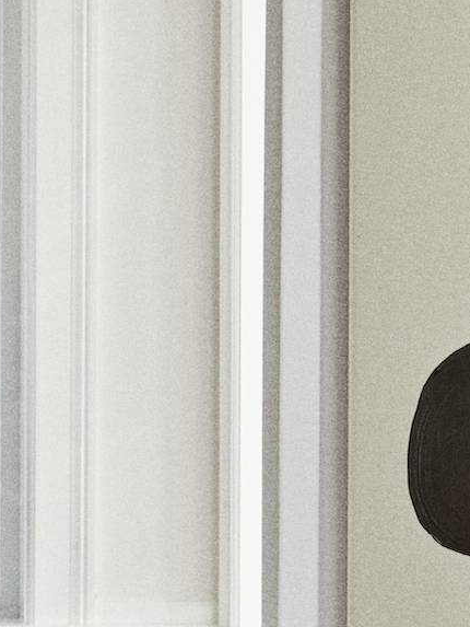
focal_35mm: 349
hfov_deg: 4.2
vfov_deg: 5.7
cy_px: 522
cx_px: -156
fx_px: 6316
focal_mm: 63.7
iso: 400
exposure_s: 1/30
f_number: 11
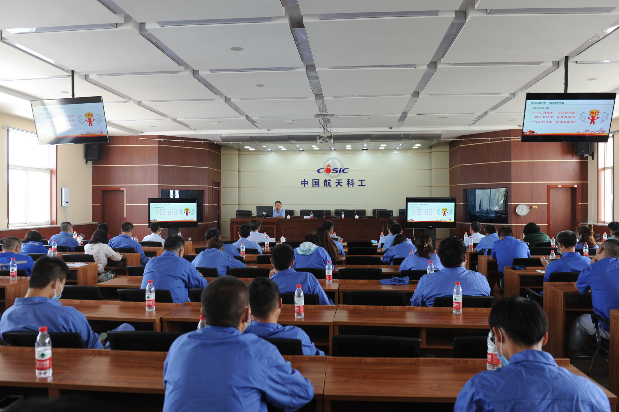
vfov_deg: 49.5
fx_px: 447
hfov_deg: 69.4
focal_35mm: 26
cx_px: 310
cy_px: 206
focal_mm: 26
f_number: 4.5
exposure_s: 1/80
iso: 800
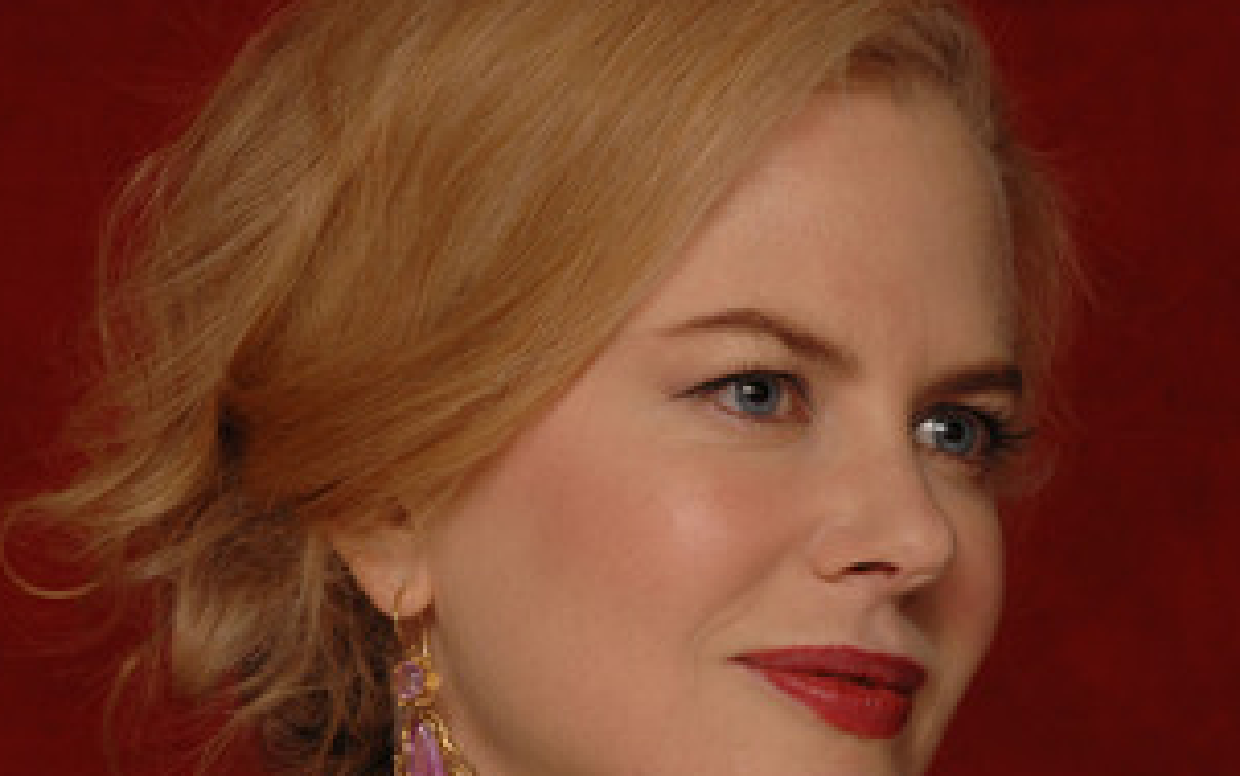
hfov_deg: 8.3
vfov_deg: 5.2
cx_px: 628
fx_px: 8542
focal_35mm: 253
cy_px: 497
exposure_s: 1/1000
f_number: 11
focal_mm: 125
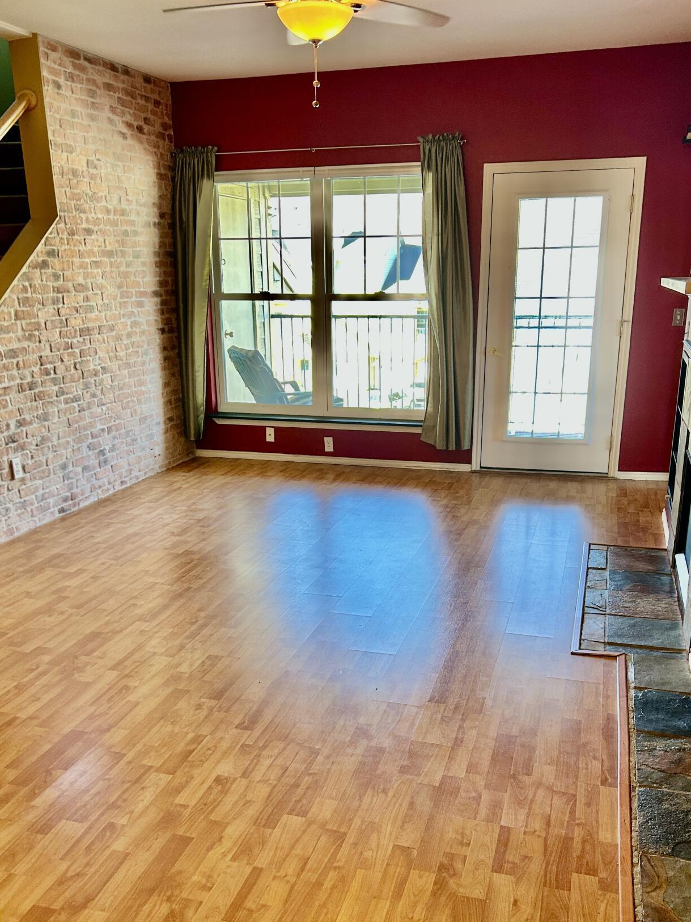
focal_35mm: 32
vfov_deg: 56.5
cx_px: 351
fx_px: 852
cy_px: 533
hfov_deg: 44.2
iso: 125
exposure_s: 1/120
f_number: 1.5
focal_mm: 5.7
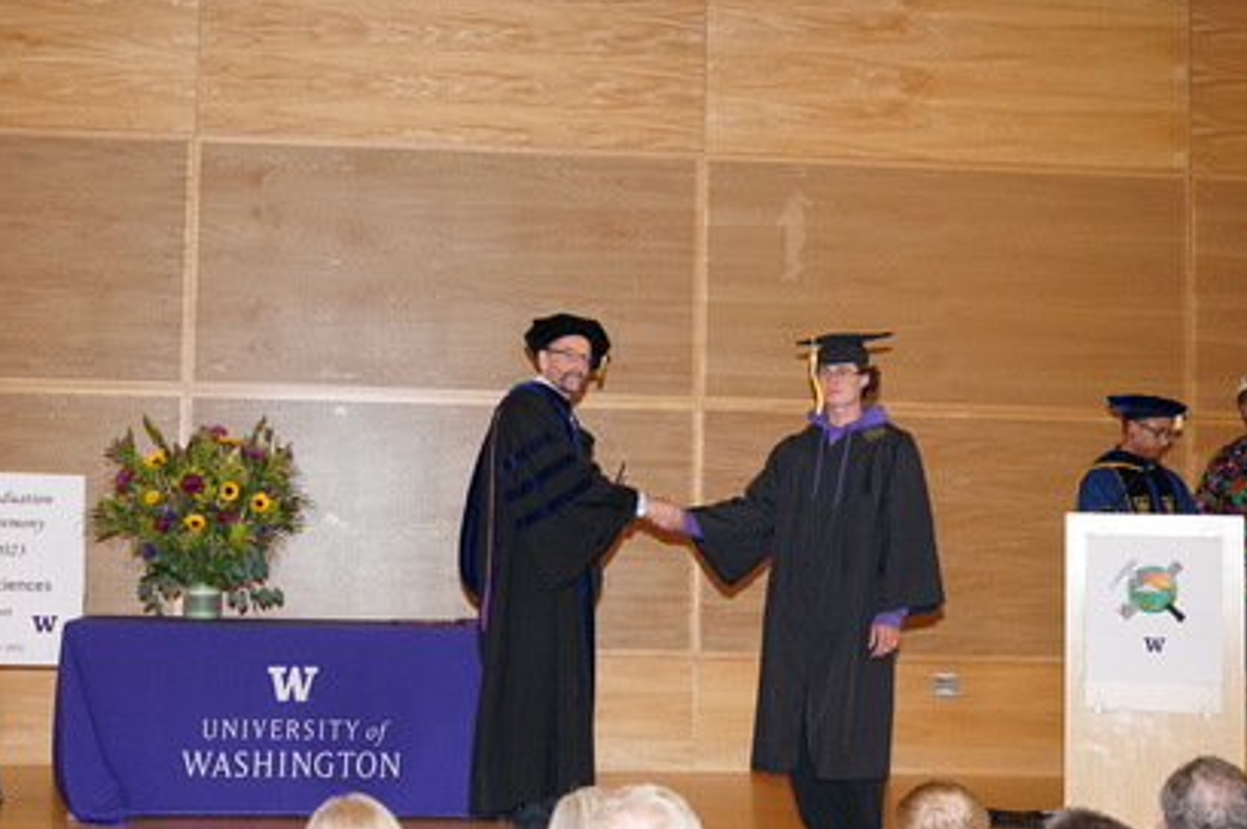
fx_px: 2042
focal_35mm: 59
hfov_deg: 33.9
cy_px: 413
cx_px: 547
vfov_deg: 23.0
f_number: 4.5
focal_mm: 51
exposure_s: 1/80
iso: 1600
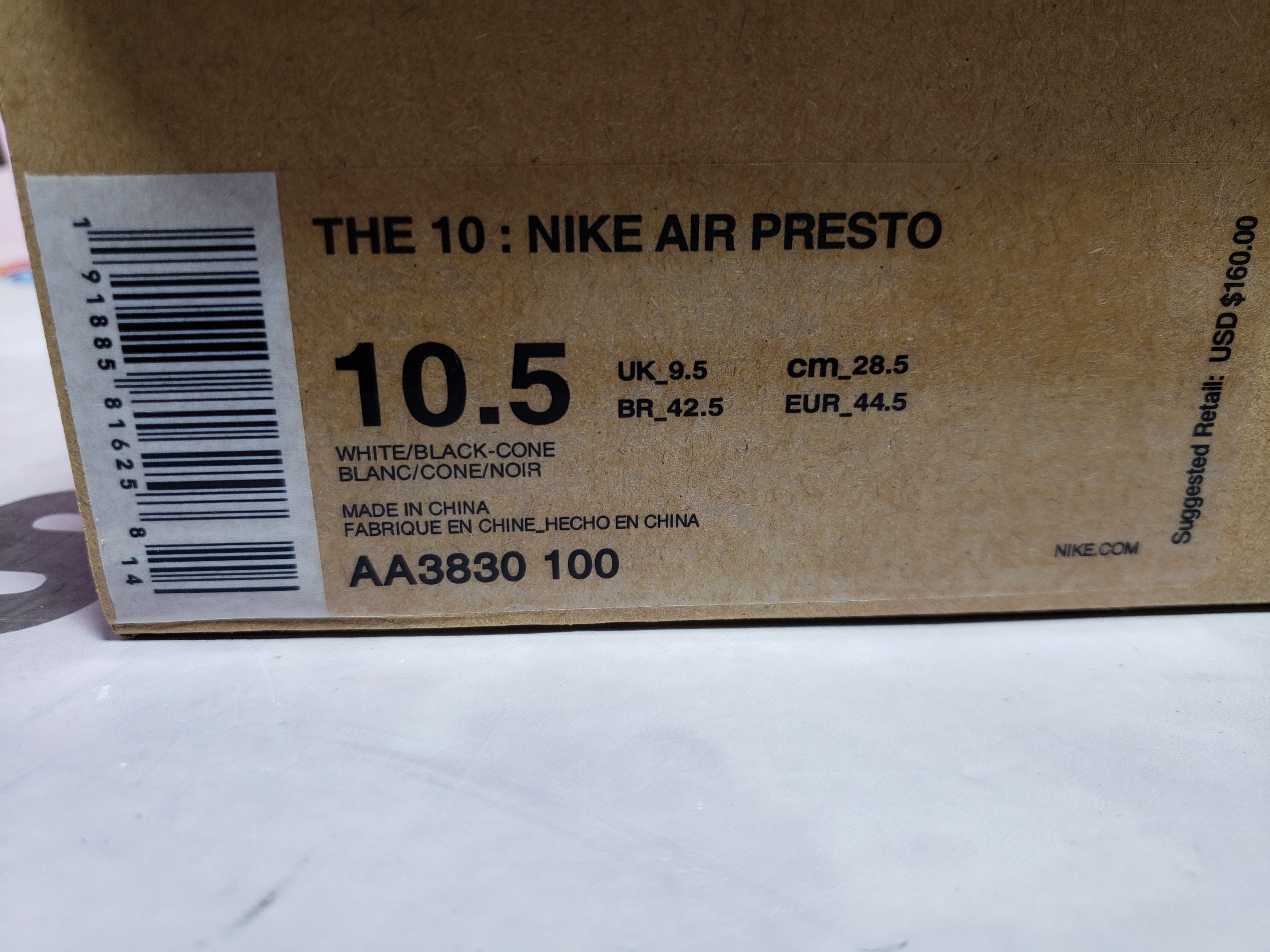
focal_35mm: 26
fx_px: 954
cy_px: 476
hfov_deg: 67.3
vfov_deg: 53.1
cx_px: 635
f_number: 1.5
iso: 50
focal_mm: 4.3
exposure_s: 1/186
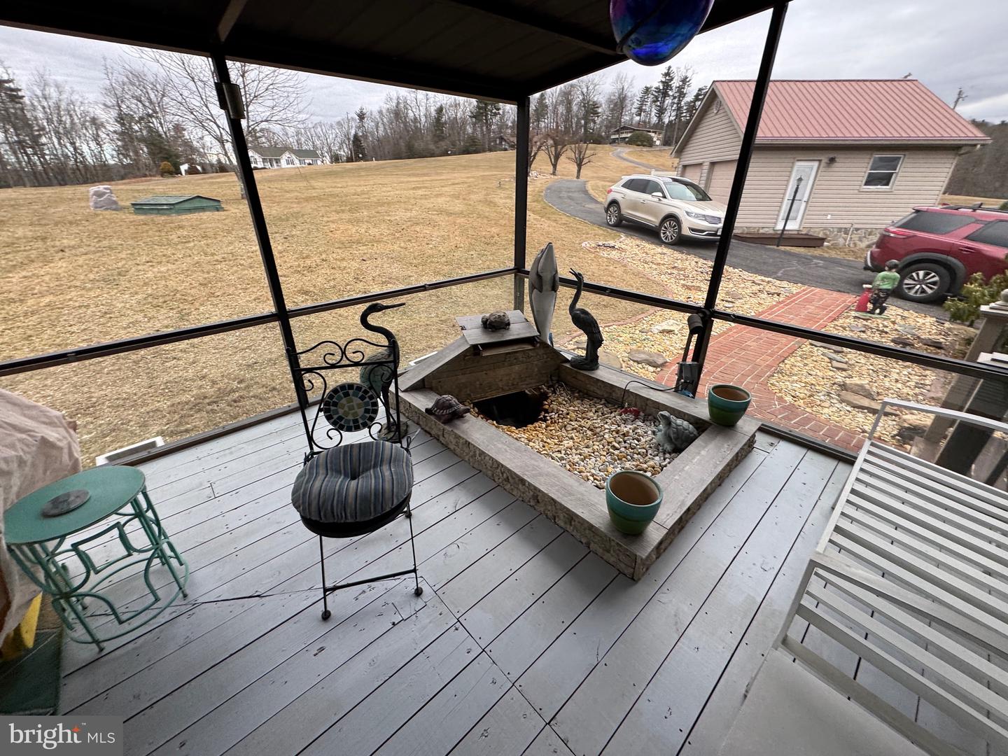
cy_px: 378
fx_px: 408
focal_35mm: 14
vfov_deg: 85.7
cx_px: 504
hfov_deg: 102.1
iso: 50
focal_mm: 2.22
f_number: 2.2
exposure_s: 1/99
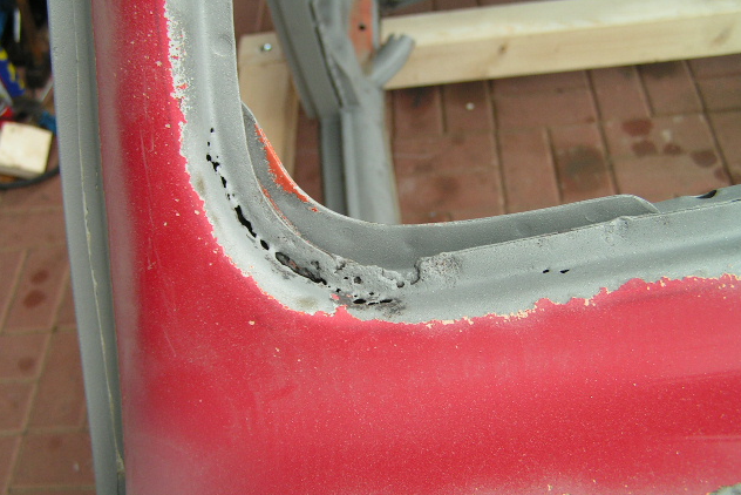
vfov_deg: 33.4
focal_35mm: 40
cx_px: 368
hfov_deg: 48.4
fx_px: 824
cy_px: 240
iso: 80
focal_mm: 6.3
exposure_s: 1/40
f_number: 2.8
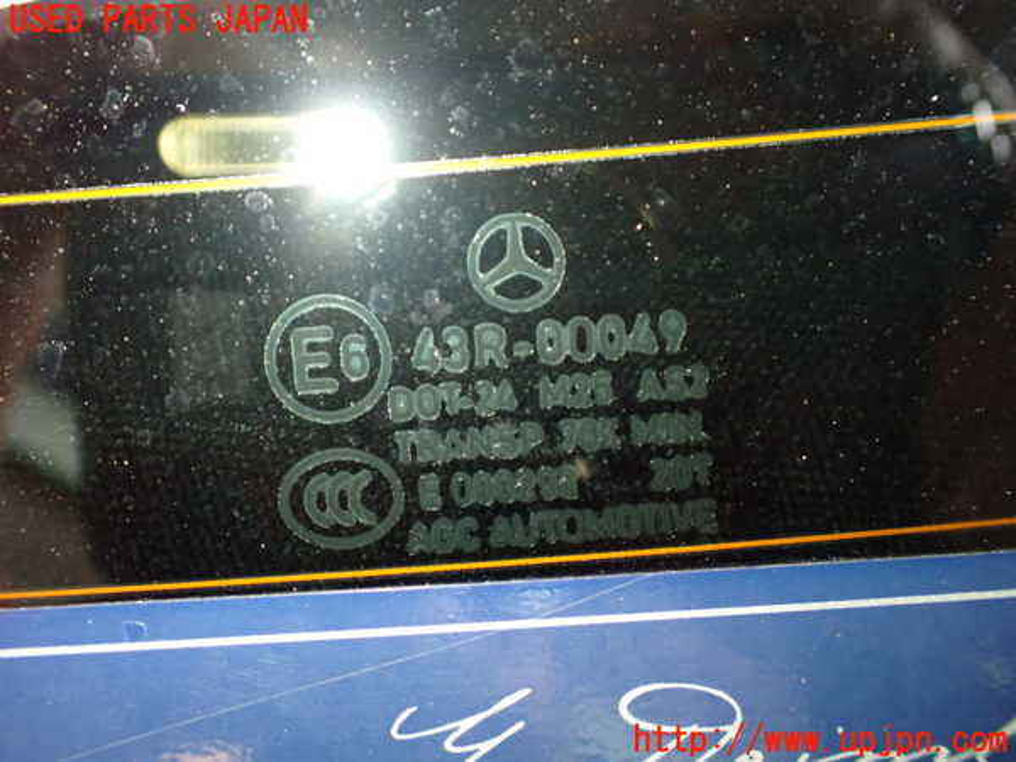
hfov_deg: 60.0
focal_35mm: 30
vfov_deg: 46.8
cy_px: 381
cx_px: 508
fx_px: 881
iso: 800
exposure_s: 1/30
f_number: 2.3
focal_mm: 5.4
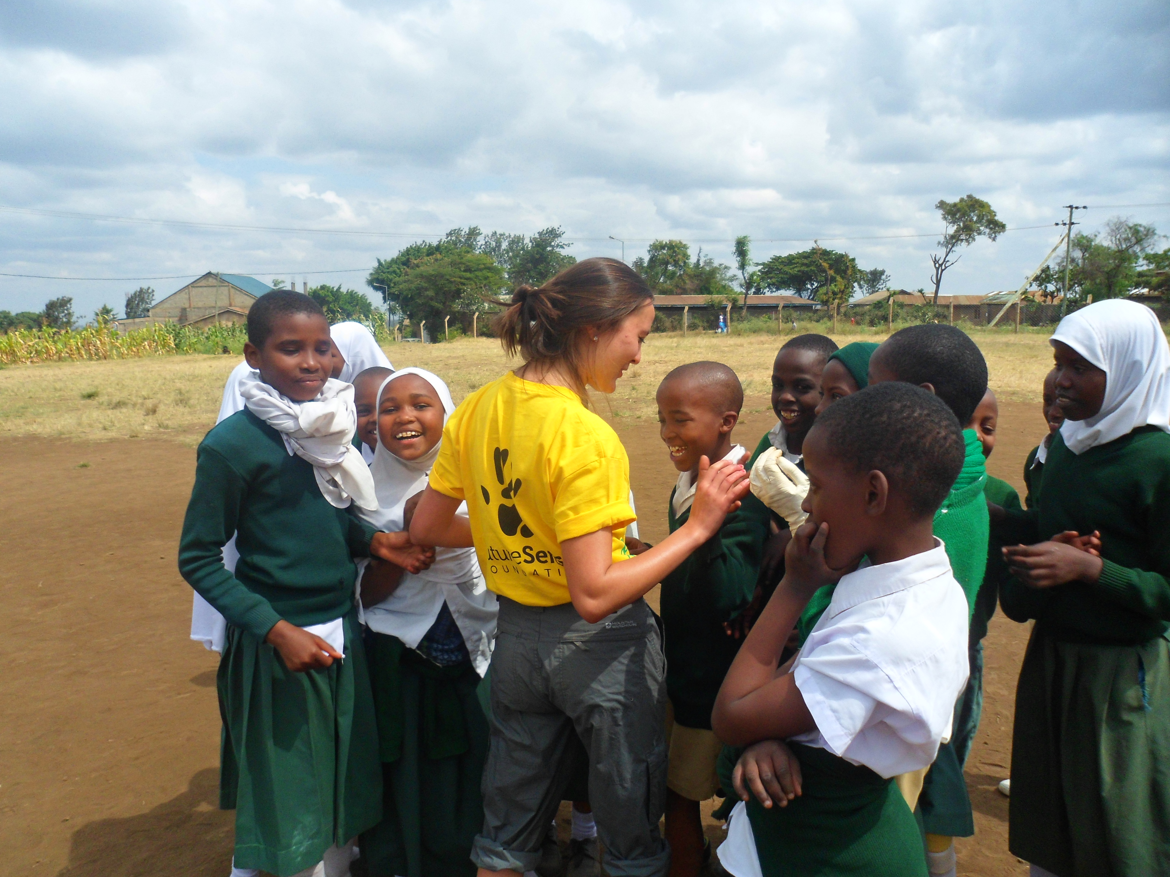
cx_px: 585
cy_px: 438
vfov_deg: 53.1
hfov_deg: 67.3
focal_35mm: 26
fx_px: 879
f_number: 9.4
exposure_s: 1/125
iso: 80
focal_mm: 4.9
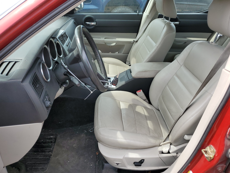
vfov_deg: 53.1
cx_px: 115
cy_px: 86
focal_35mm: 26
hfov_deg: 67.3
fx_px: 173
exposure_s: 1/667
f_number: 1.5
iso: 50
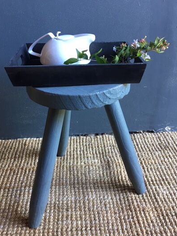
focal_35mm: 35
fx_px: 238
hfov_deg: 40.7
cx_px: 83
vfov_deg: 52.6
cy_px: 112
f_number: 2.2
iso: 100
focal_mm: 4.15
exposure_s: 1/33
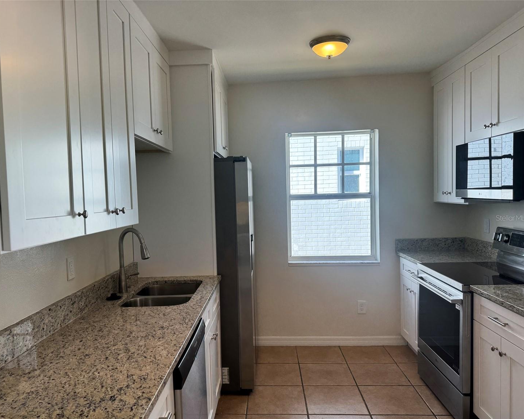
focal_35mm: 26
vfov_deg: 54.9
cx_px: 239
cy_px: 218
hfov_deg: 65.9
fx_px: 403
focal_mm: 6.76
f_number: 1.78
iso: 64
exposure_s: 1/197
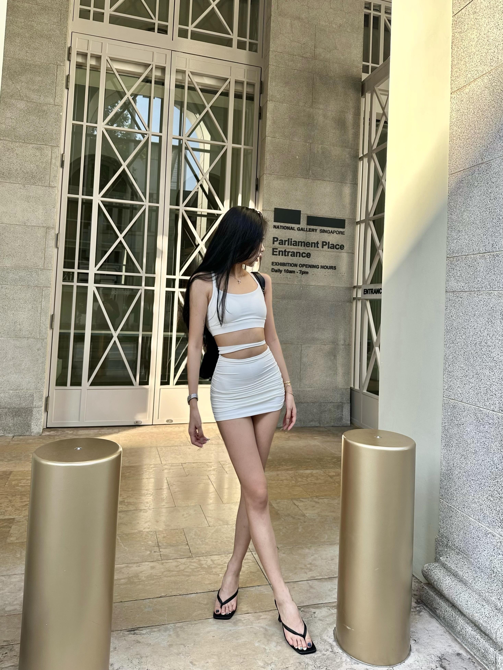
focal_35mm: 24
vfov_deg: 71.6
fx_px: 465
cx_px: 252
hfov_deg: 56.8
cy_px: 335
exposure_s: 1/601
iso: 80
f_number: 1.78
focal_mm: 6.86
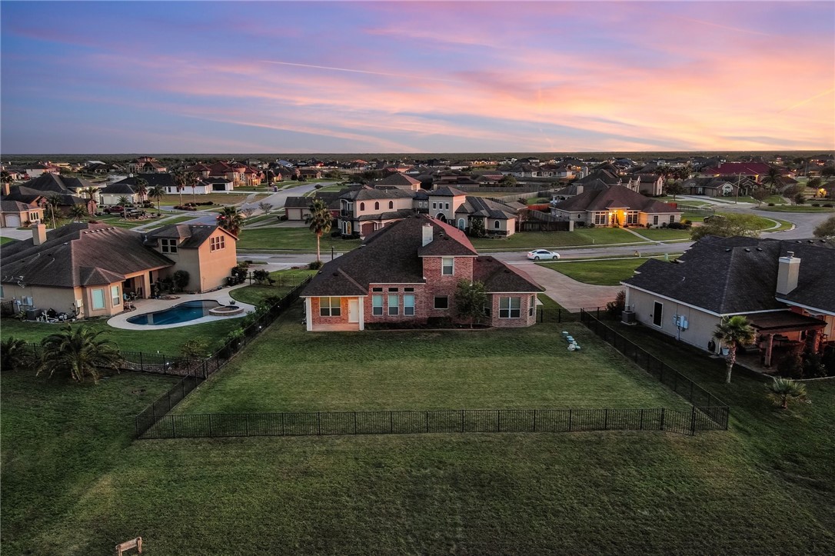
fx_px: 672
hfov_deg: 63.7
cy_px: 278
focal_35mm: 29
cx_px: 418
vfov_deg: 44.9
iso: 400
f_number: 2.8
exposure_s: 1/14
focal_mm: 10.57
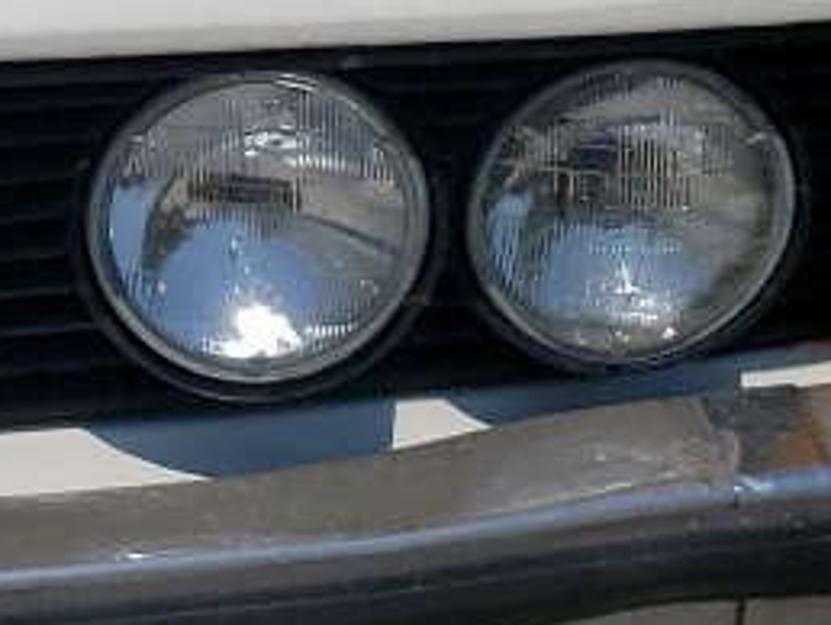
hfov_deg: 11.4
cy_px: -158
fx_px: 3869
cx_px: -657
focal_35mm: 161
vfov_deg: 9.1
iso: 52
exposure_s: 1/10000
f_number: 1.5
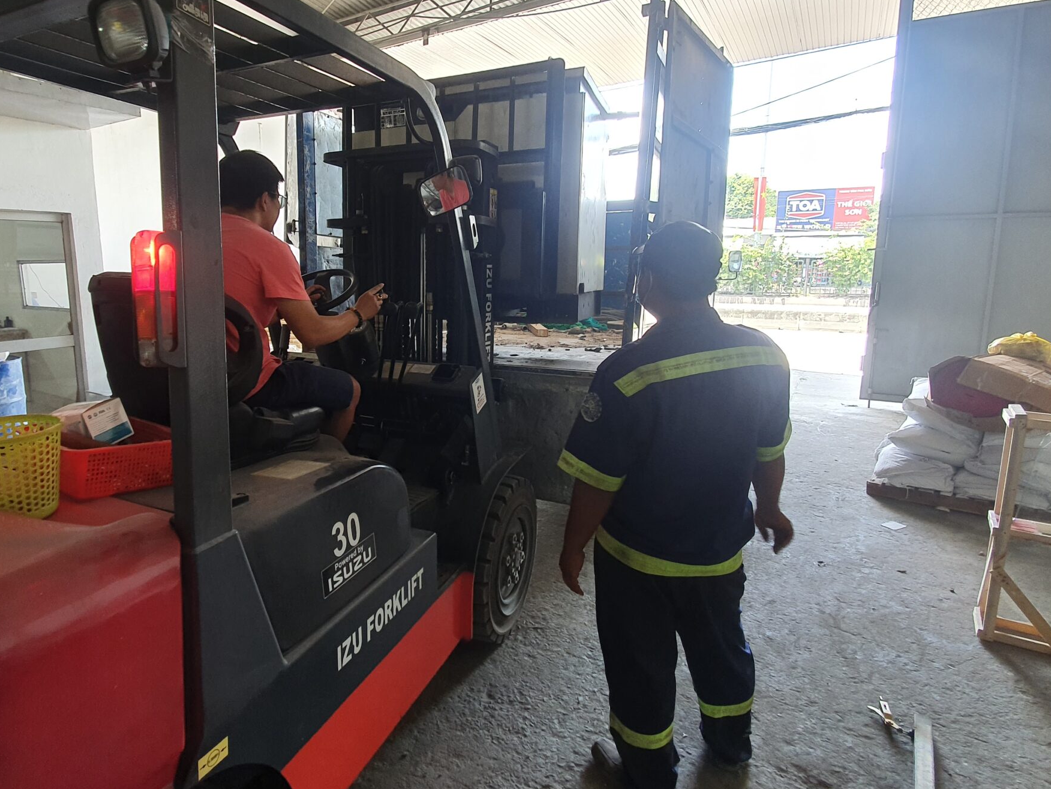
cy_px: 351
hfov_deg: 83.7
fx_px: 577
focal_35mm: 19
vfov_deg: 68.5
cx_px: 425
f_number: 2.2
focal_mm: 1.8
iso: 64
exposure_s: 1/50
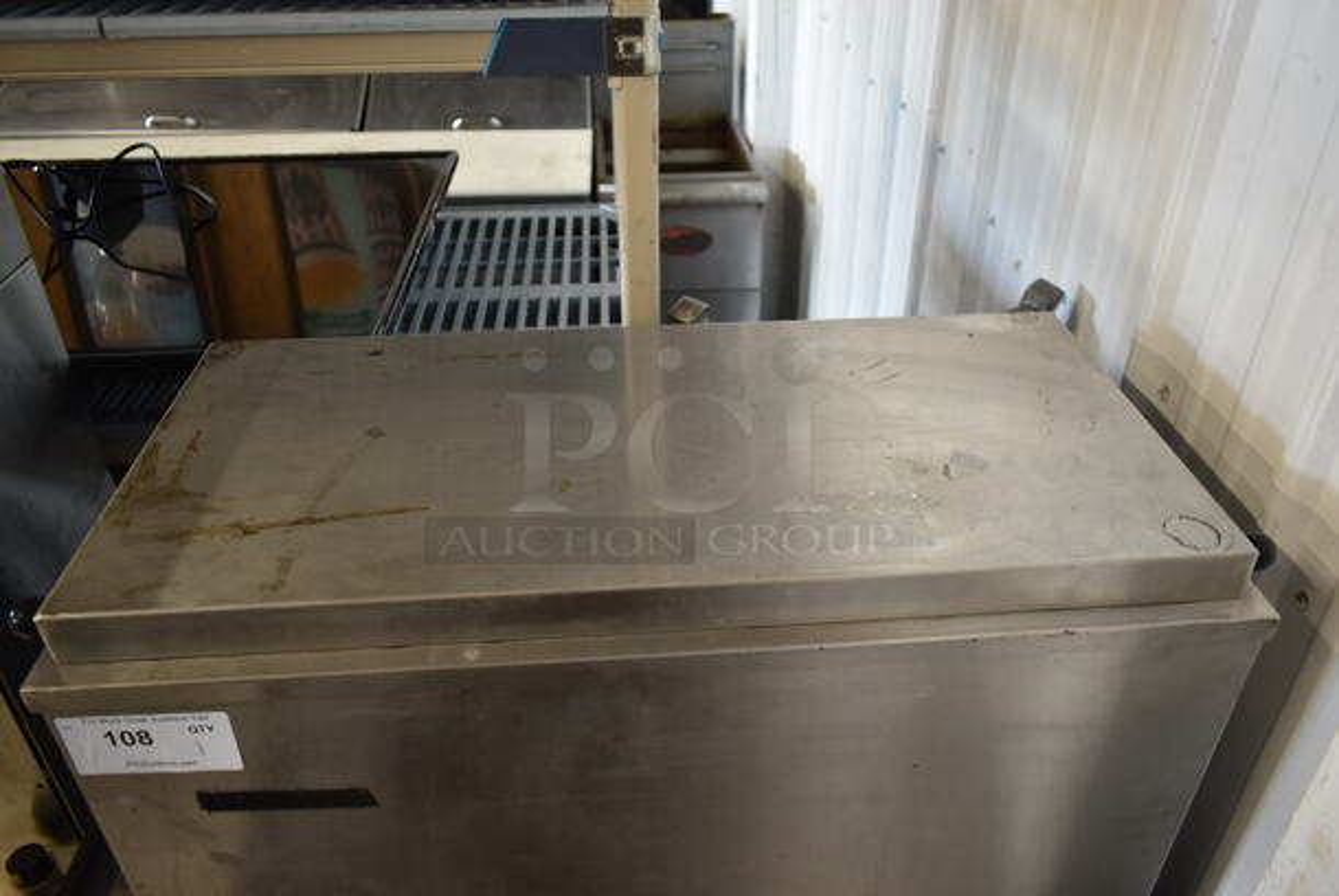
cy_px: 448
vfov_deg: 48.0
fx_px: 1005
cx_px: 670
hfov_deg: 67.3
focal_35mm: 27
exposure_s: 1/30
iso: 500
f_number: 3.5
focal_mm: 18
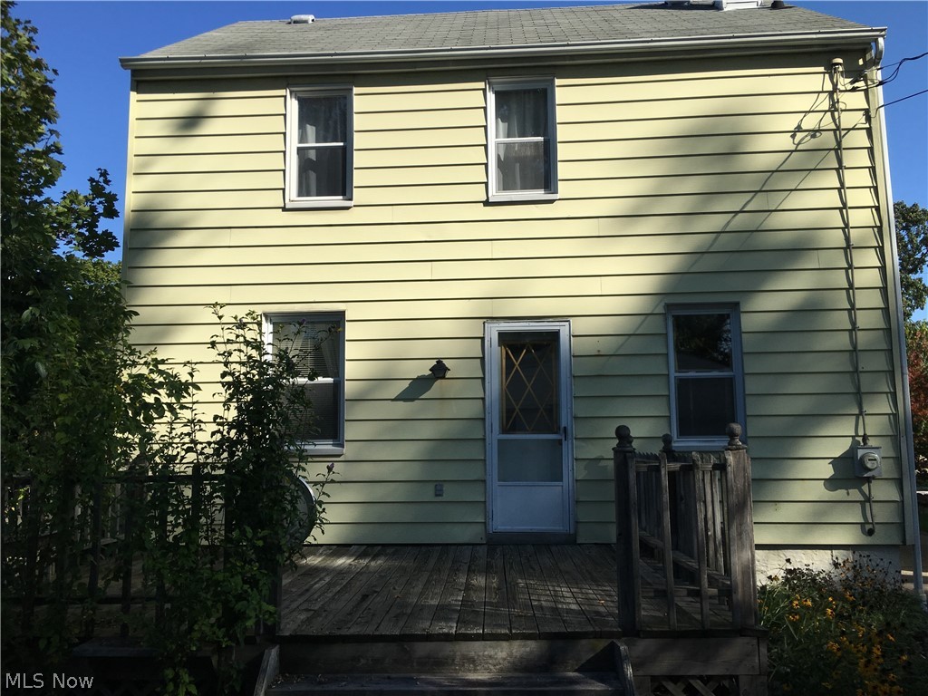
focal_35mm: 29
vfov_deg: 48.2
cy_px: 348
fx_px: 777
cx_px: 464
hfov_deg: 61.7
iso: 25
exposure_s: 1/1789
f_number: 2.2
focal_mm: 4.15
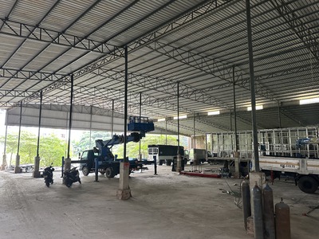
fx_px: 221
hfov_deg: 71.6
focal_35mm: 24
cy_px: 120
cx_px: 160
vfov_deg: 56.8
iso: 250
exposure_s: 1/60
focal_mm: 6.86
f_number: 1.78
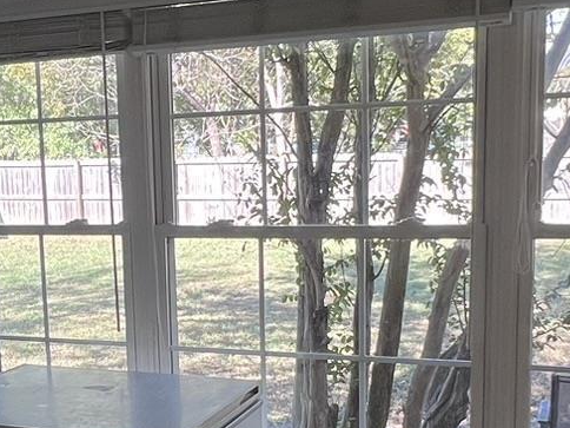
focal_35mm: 55
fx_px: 906
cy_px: 327
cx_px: 184
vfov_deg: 26.2
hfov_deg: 34.6
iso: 40
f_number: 1.8
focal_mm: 1.57
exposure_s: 1/99
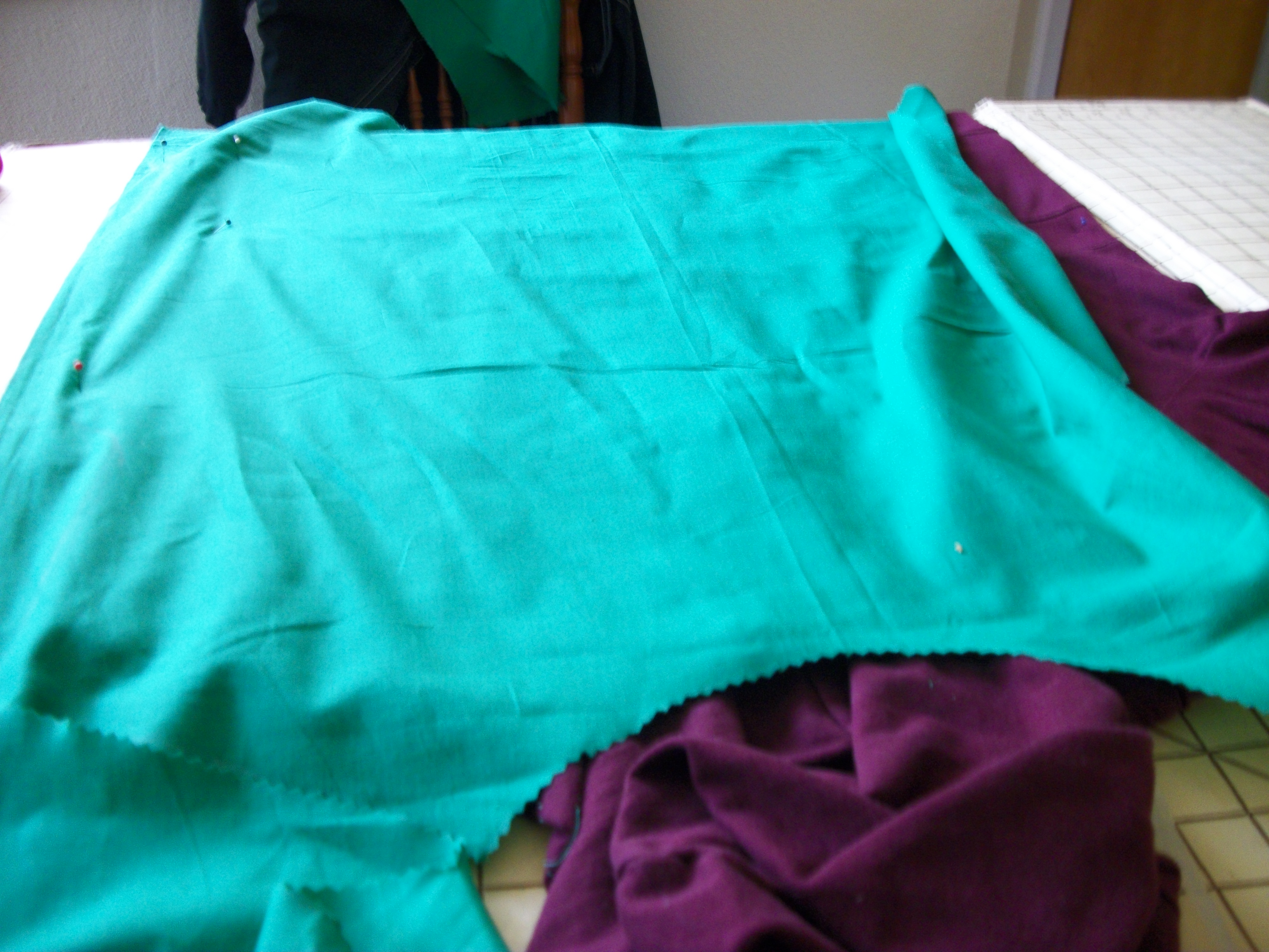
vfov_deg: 44.2
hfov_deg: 56.8
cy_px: 476
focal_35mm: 32
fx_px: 1173
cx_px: 634
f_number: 2.9
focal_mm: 5.7
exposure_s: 1/15
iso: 160
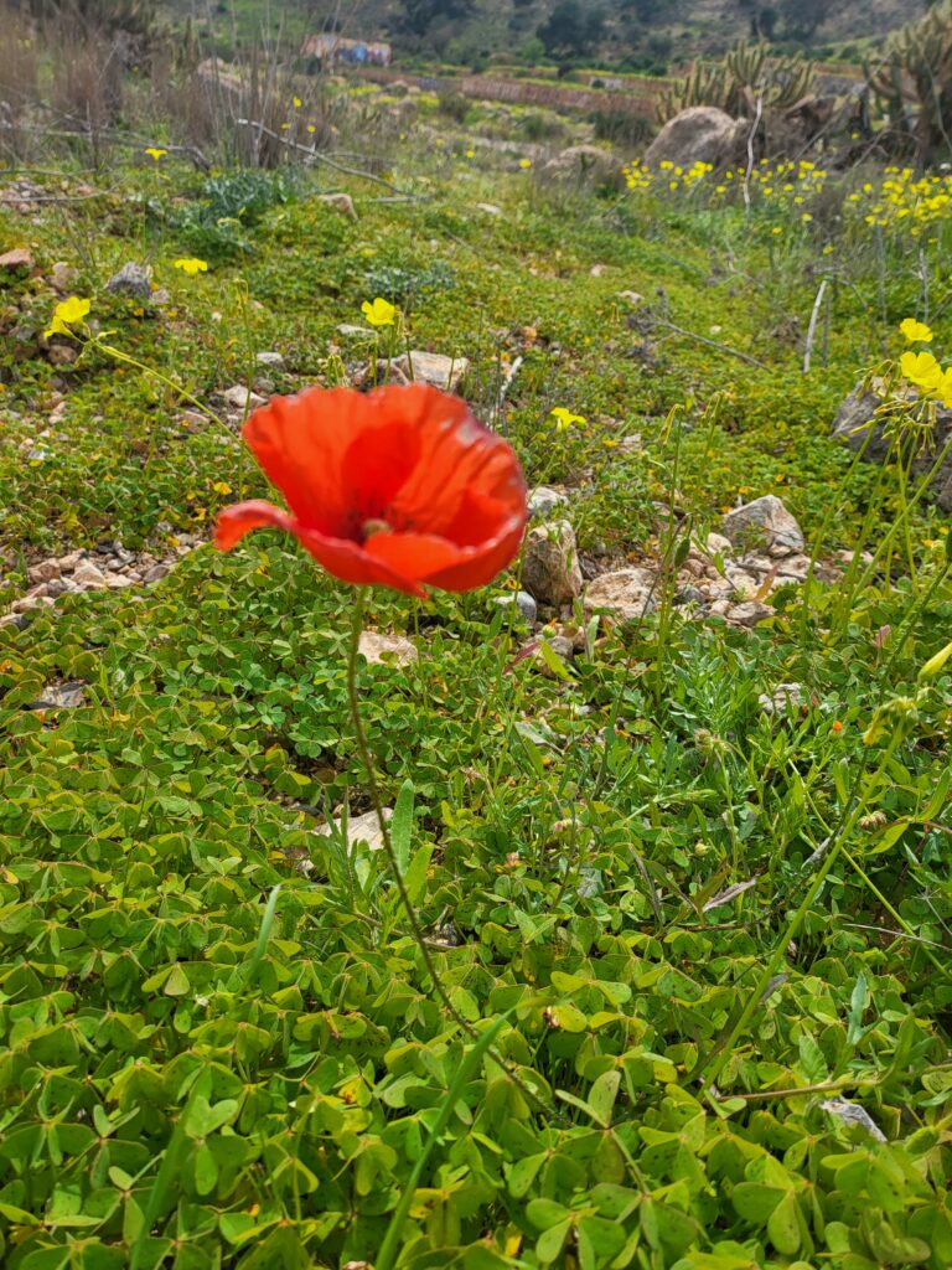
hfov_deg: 56.8
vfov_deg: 71.6
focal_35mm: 24
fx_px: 880
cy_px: 635
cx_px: 476
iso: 40
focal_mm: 5
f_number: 1.8
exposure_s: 1/2289
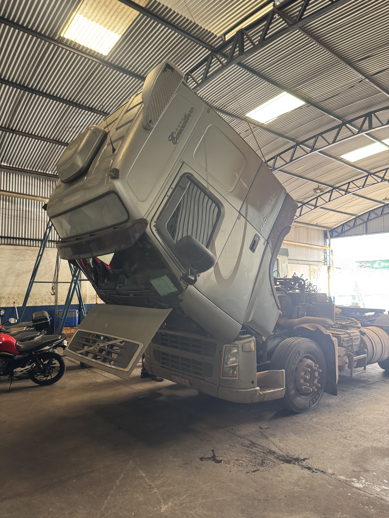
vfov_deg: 71.6
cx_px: 194
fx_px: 360
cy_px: 259
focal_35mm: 24
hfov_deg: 56.8
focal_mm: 6.76
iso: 160
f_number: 1.78
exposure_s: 1/121
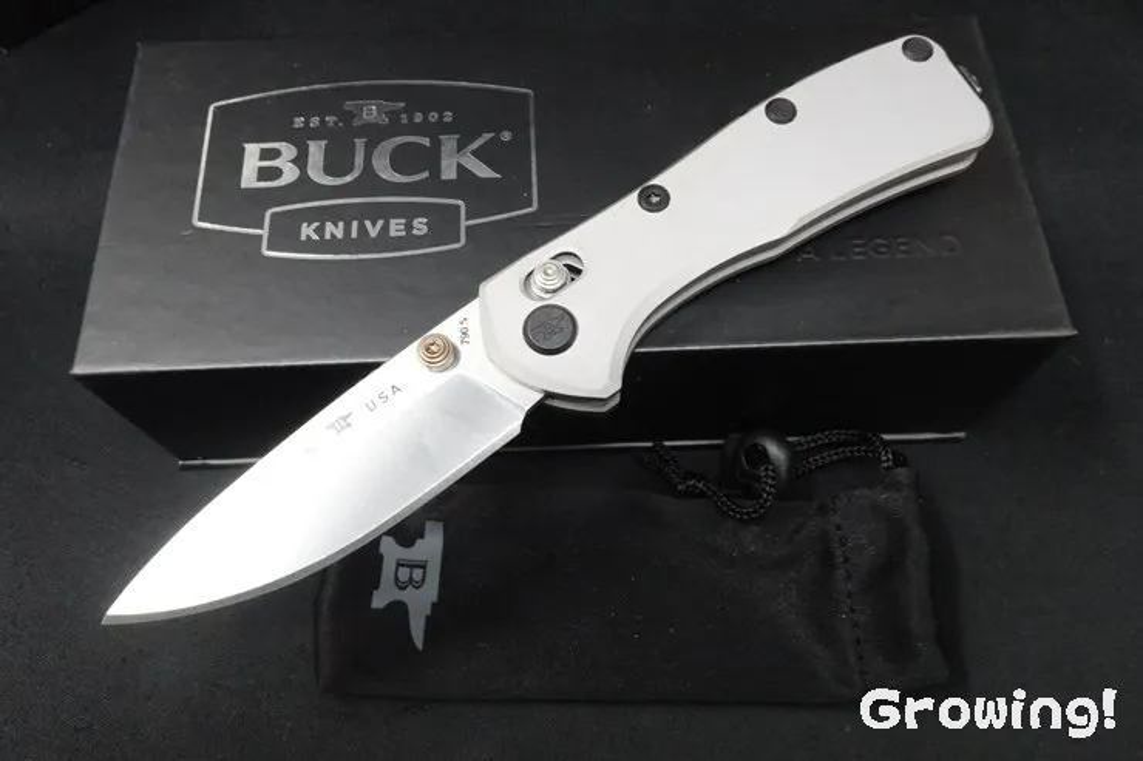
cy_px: 380
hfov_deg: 63.7
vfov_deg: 44.9
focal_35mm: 29
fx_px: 920
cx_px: 572
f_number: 11
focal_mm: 10.83
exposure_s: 1/30
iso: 2000
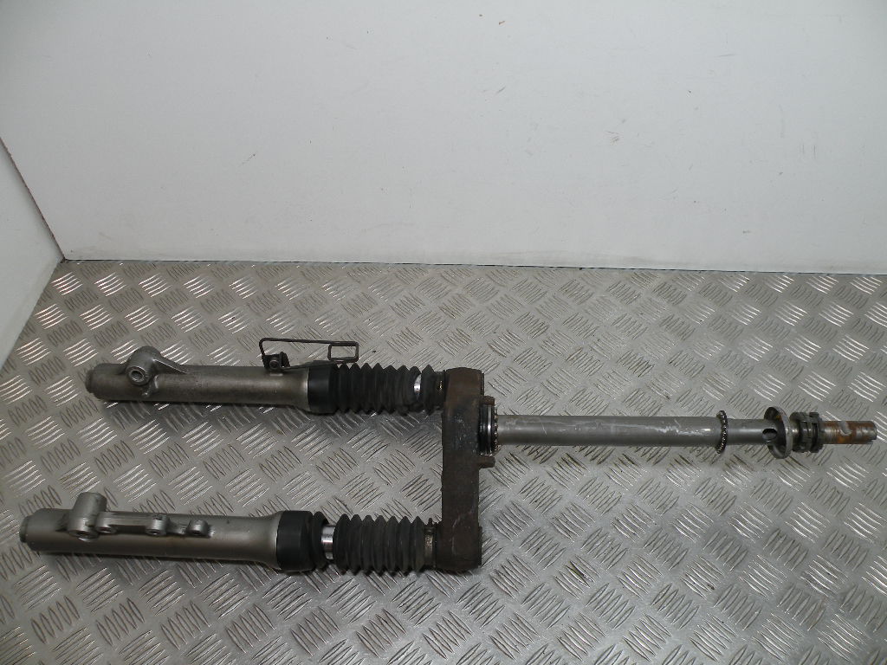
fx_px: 692
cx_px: 444
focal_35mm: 27
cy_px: 332
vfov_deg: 51.4
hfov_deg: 65.3
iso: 64
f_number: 3.2
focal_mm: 4.7
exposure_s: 1/98.6
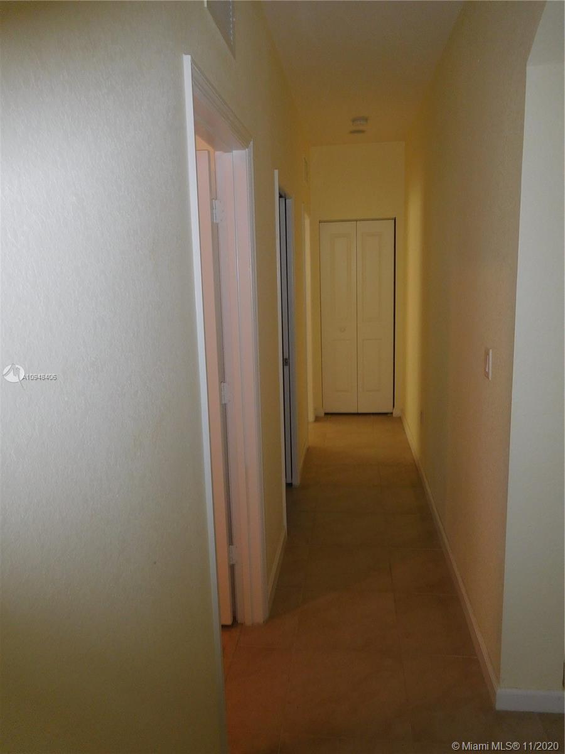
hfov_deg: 54.9
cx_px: 282
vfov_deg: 69.4
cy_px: 377
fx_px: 544
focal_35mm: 25
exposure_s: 1/30
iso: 200
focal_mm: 4.5
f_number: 3.4
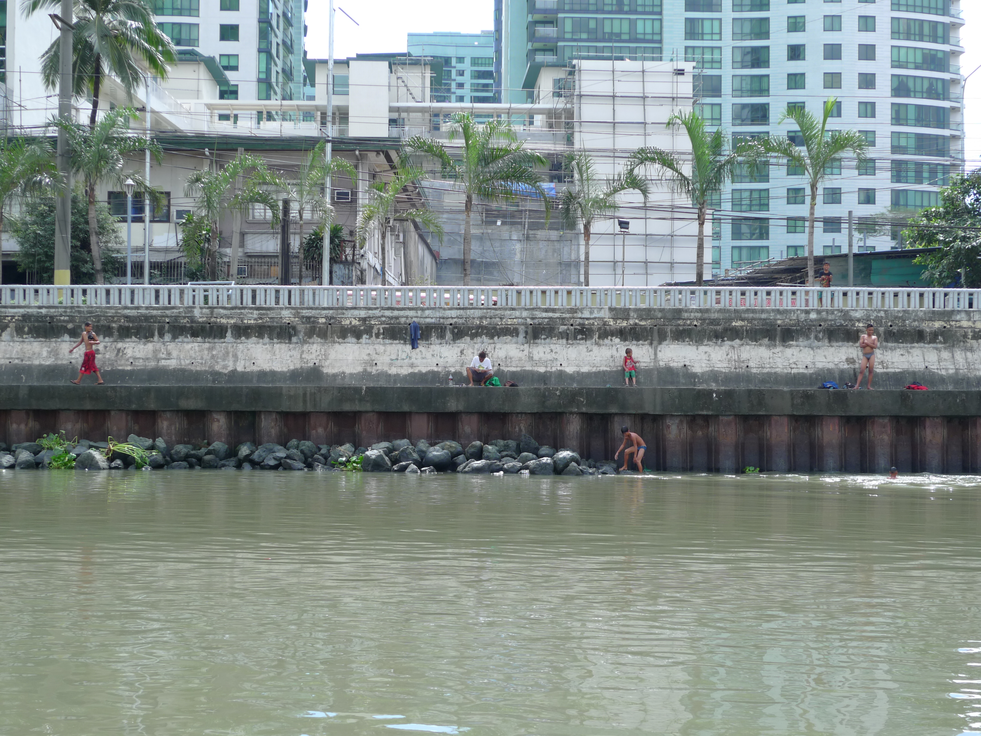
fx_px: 1700
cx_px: 490
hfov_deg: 32.2
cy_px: 368
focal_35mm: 60
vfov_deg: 24.4
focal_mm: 12.8
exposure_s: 1/400
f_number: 2.8
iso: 80
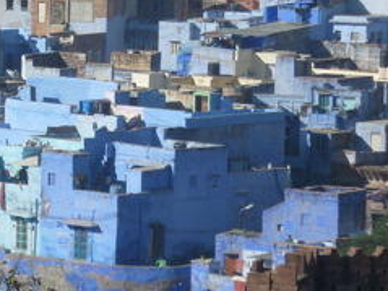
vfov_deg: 2.2
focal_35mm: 668
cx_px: 109
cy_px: 72
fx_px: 7484
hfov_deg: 3.0
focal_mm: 49.2
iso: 80
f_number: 5.6
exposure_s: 1/400
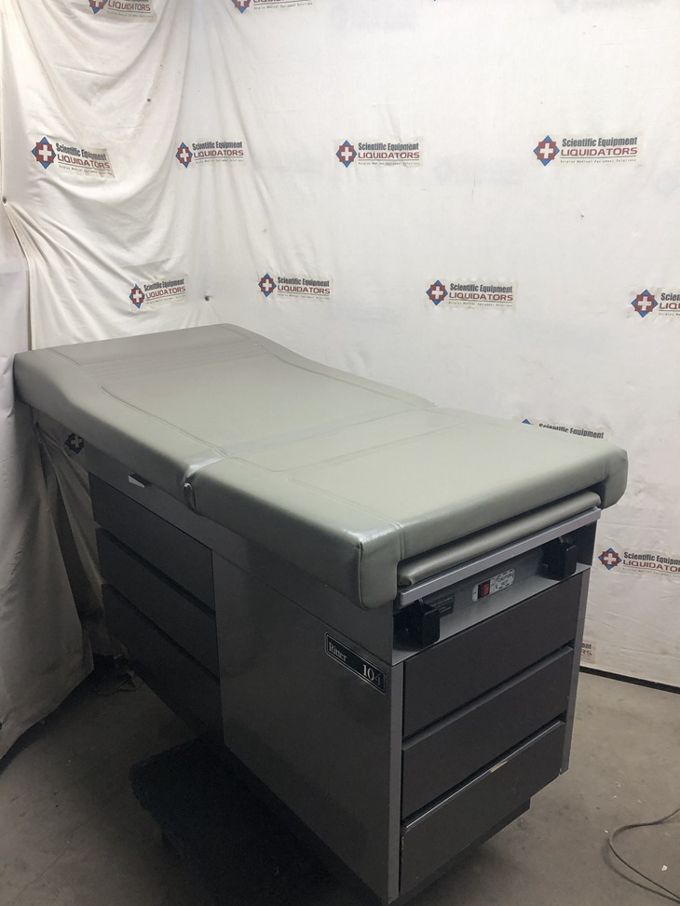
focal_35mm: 29
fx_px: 759
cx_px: 330
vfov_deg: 61.6
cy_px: 467
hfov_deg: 48.2
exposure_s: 1/30
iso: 25
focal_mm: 3.99
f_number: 1.8
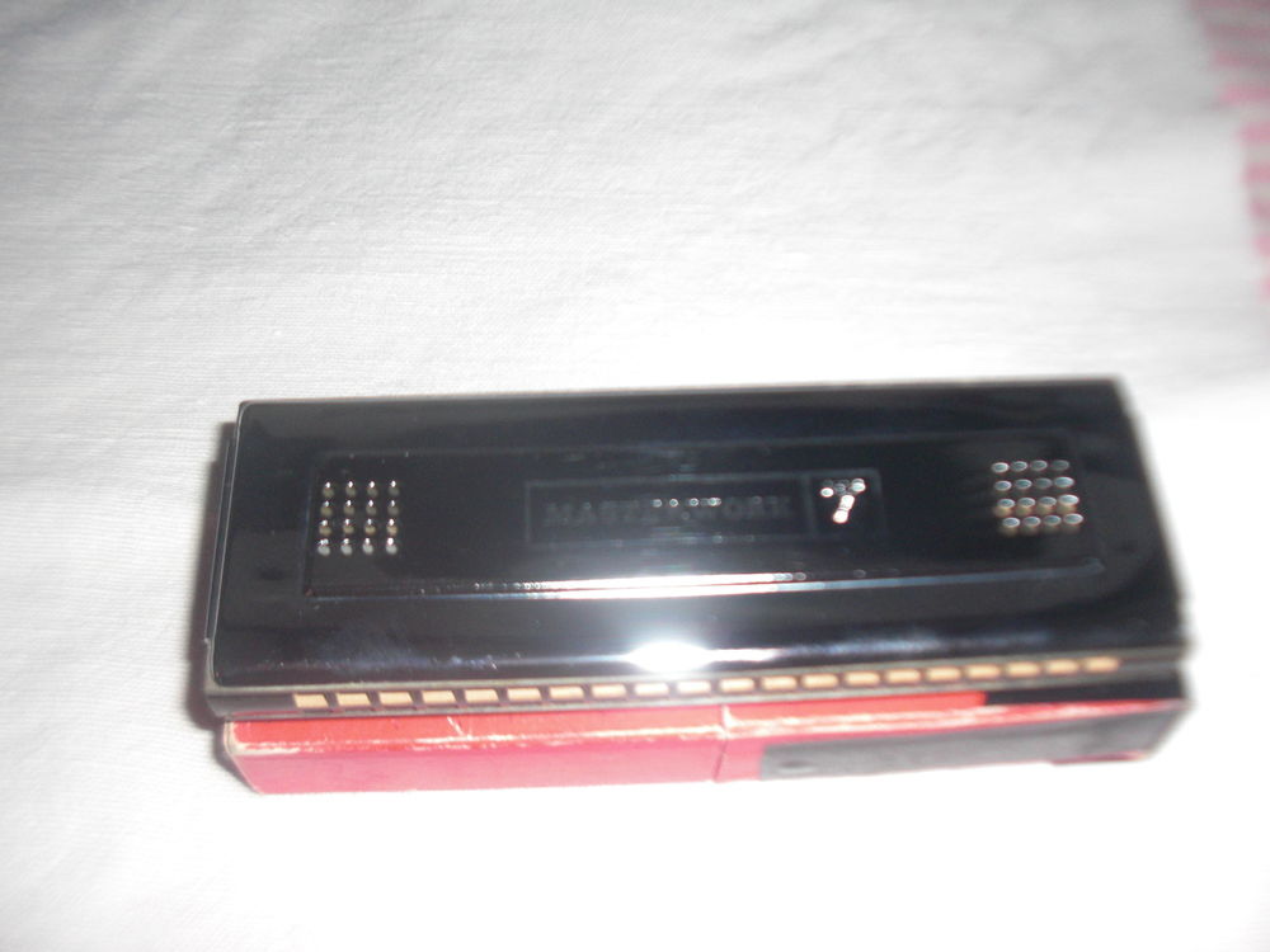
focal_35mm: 36
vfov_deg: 39.7
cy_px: 476
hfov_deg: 51.4
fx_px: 1321
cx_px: 635
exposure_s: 1/60
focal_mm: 6.3
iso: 200
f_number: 2.8
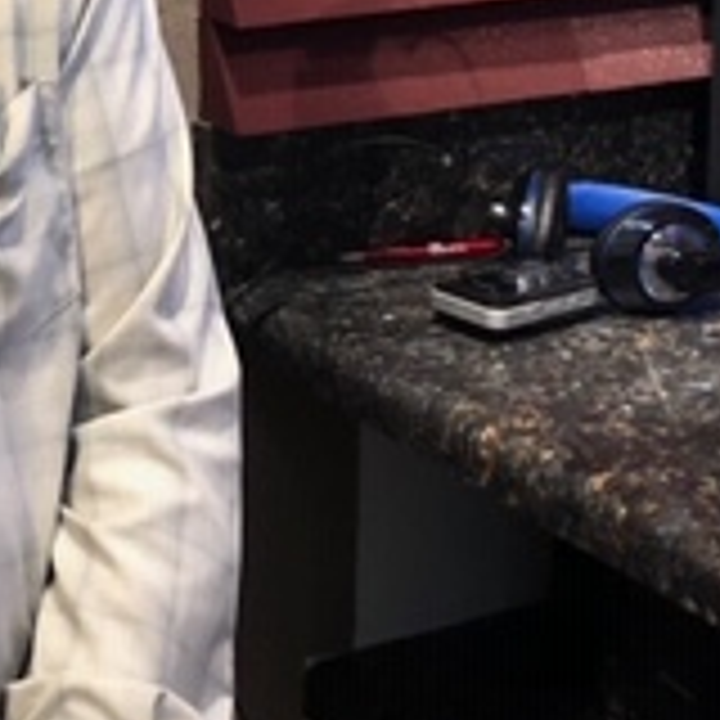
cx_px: -54
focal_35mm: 99
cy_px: -302
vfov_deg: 16.3
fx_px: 2330
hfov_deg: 17.1
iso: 80
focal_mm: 4
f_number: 1.8
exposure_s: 1/7
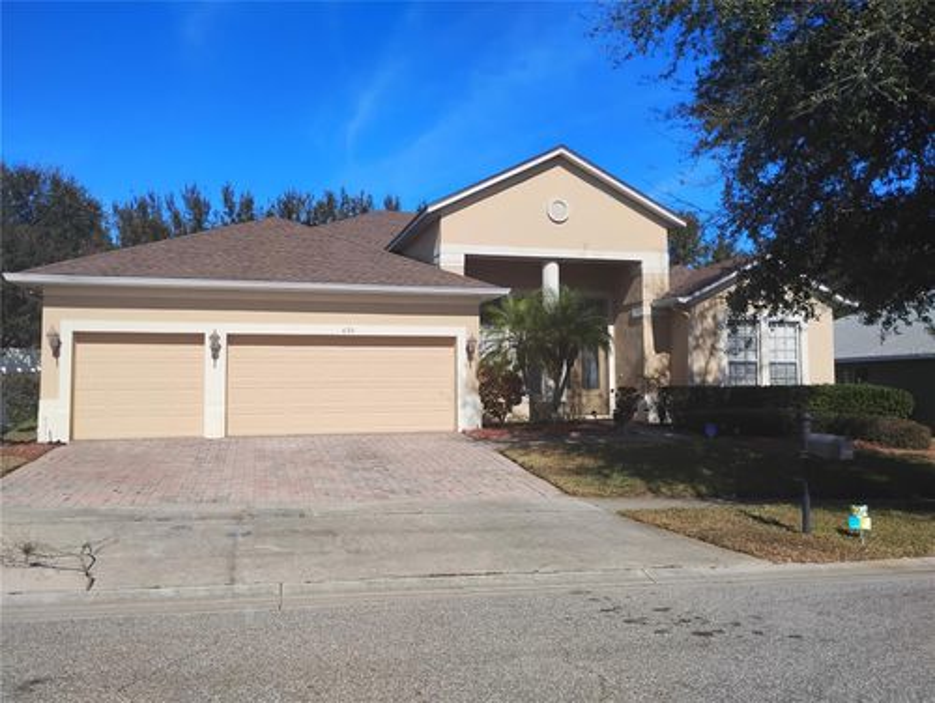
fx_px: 757
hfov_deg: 63.4
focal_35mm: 28
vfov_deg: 49.8
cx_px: 468
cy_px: 352
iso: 100
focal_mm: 4.26
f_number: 1.8
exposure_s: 1/1088
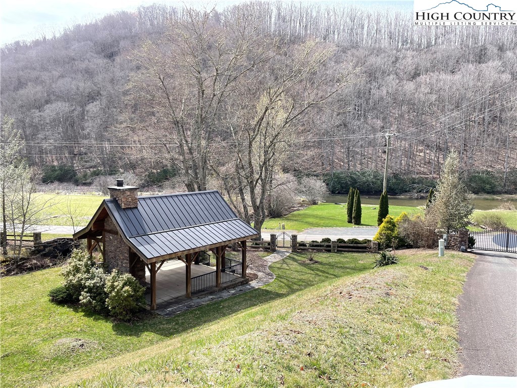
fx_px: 388
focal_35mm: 26
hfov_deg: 67.3
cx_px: 258
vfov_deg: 53.1
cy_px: 194
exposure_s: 1/924
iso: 32
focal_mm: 4.2
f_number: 1.6
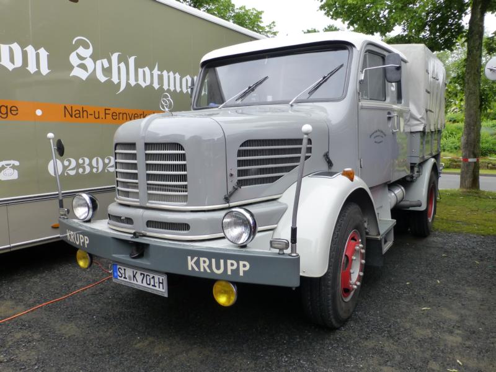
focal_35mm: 27
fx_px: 387
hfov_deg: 65.3
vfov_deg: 51.4
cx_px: 248
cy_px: 186
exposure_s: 1/160
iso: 160
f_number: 4
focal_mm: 4.8
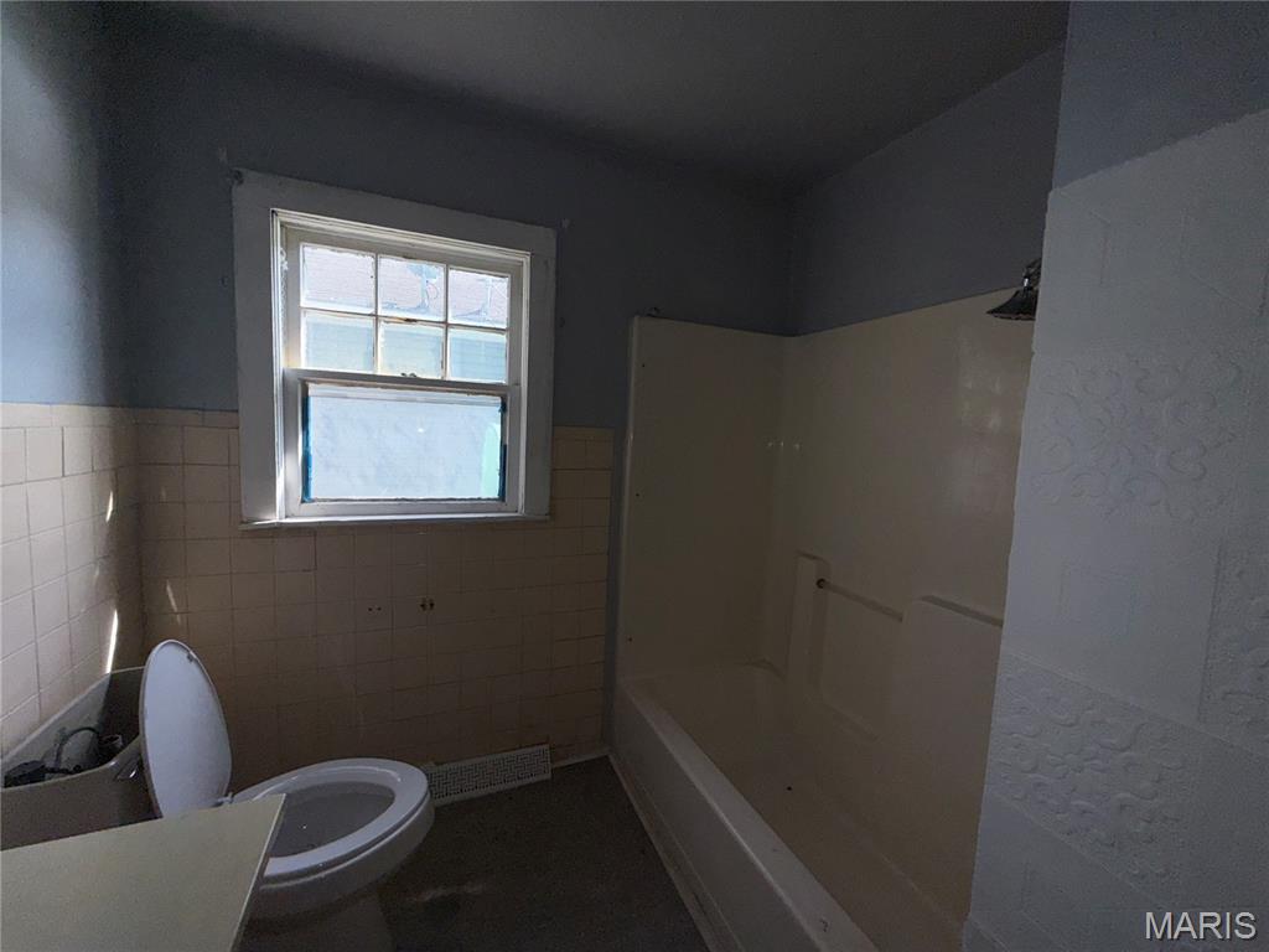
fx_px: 513
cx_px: 634
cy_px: 476
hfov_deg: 102.1
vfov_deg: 85.7
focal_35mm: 14
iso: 16
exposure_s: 1/171
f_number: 2.2
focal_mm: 2.22
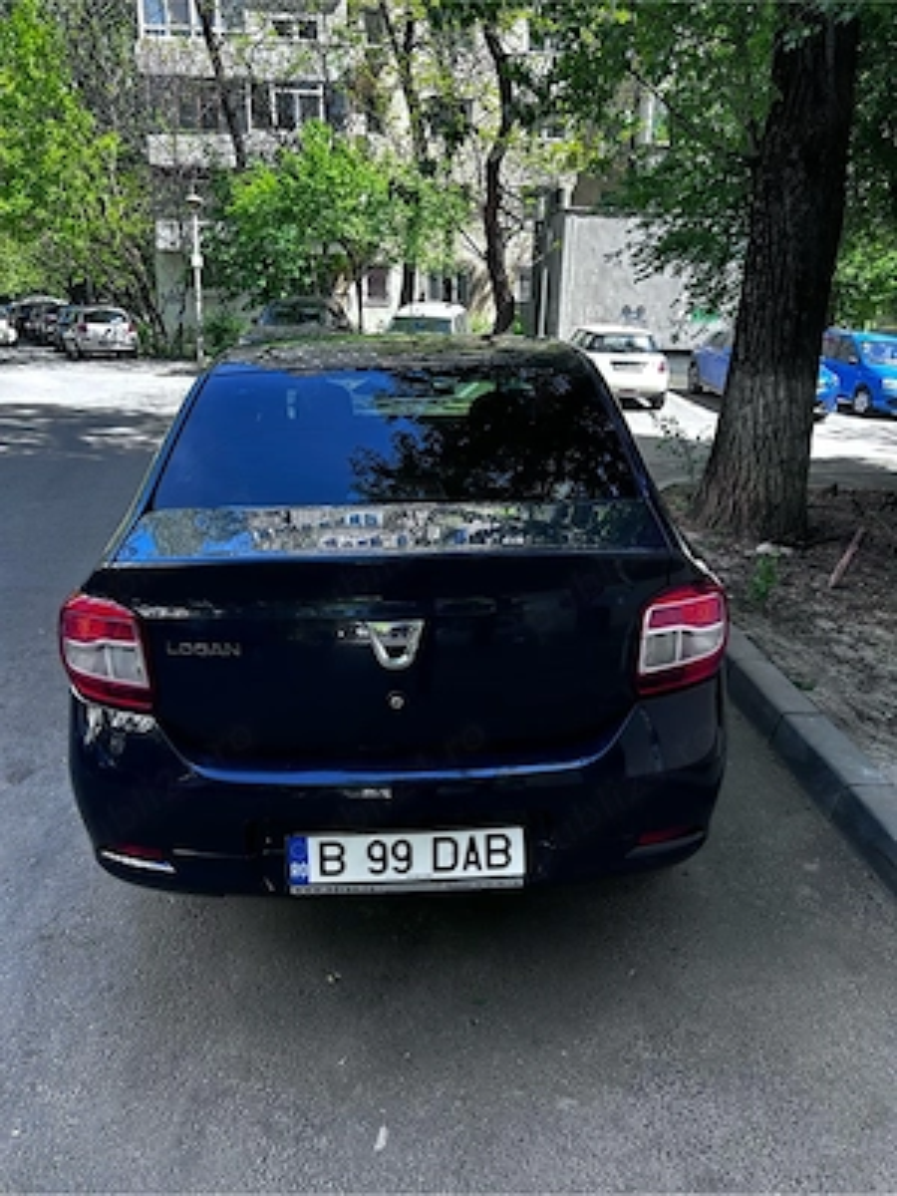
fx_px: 898
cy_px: 598
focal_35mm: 26
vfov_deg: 67.3
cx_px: 448
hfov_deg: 53.1
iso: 50
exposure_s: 1/310
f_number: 1.5
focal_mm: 5.7
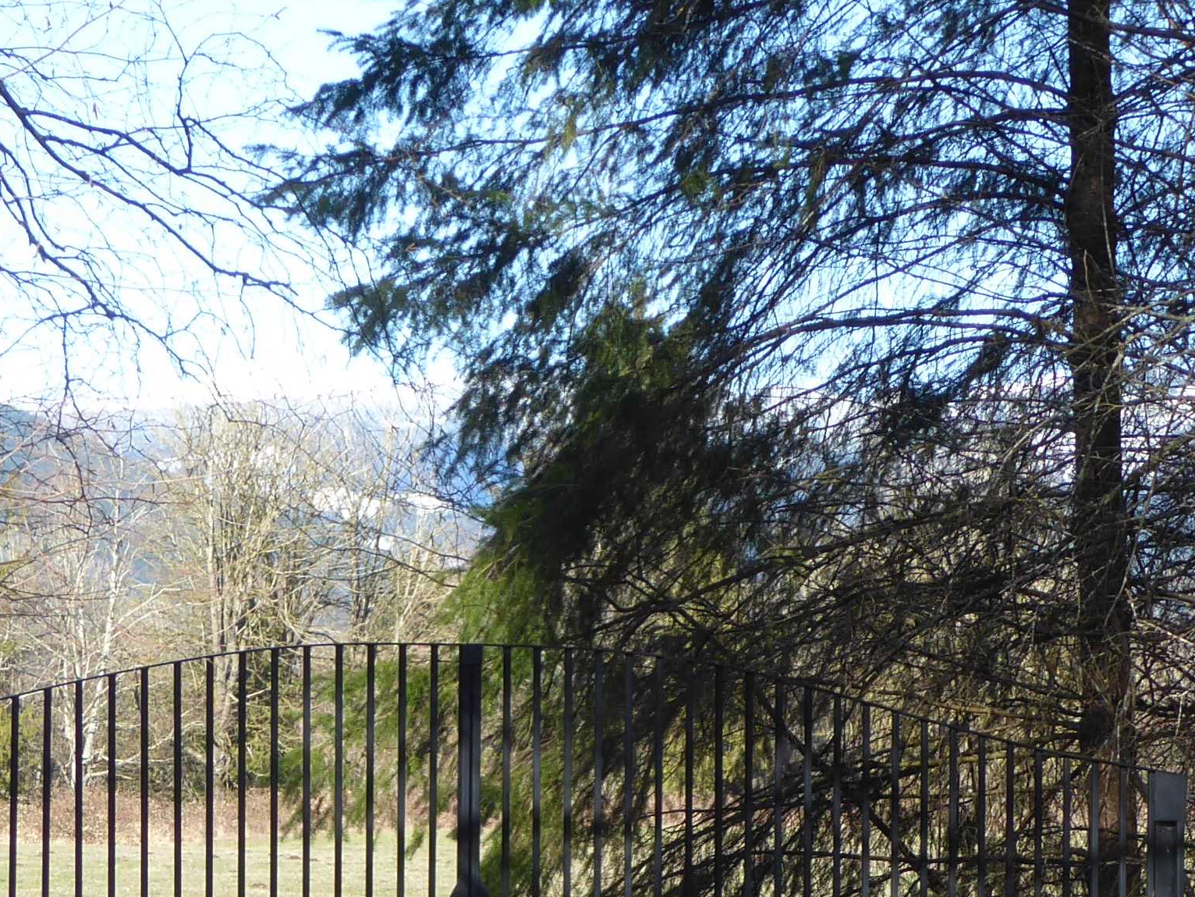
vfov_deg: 10.5
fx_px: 4868
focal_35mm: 141
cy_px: 824
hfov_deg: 14.0
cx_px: 491
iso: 80
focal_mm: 9.6
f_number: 4.1
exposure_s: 1/200
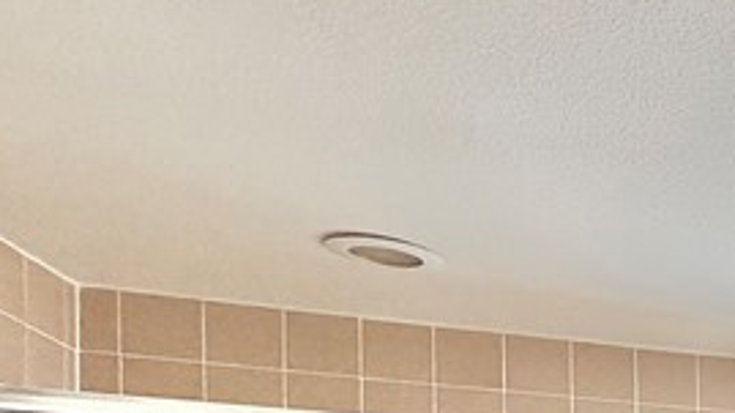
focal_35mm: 58
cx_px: 1279
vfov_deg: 17.4
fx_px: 1130
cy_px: 711
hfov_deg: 22.8
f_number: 2.2
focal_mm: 2.22
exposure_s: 1/156
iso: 40
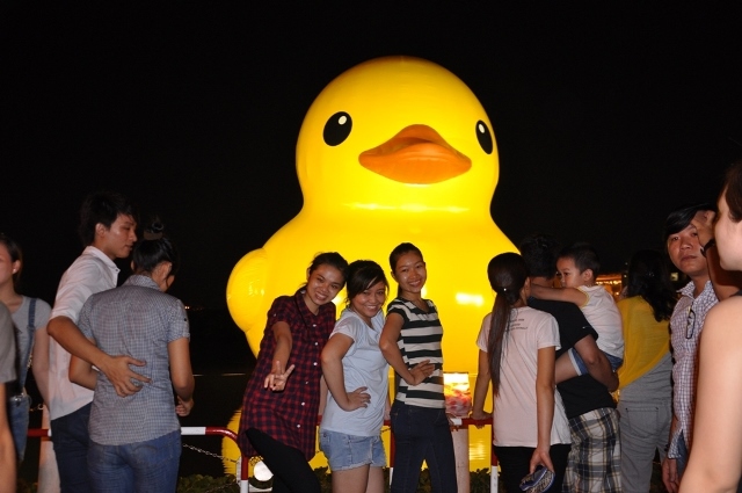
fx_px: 679
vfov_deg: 39.9
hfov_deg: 57.3
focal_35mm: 33
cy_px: 246
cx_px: 371
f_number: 3.8
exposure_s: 1/20
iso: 640
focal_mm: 22
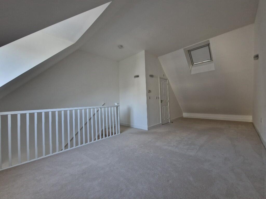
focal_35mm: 13
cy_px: 100
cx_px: 133
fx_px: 100
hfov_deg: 106.2
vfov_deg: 89.9
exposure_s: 1/50
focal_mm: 2.2
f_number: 2.2
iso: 160
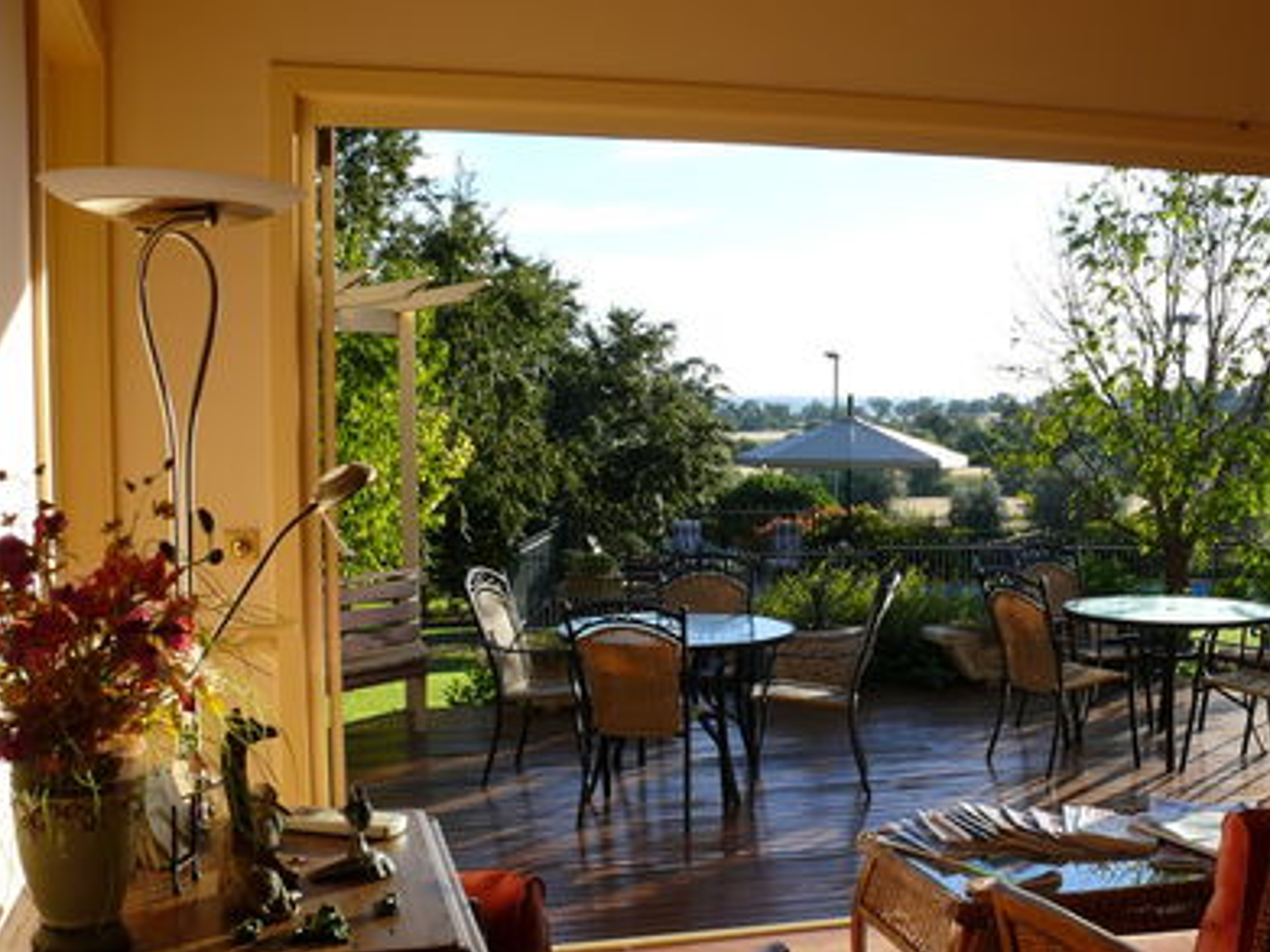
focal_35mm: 43
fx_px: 1577
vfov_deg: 33.5
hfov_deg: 43.6
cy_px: 533
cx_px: 776
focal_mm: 7.4
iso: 100
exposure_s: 1/200
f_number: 5
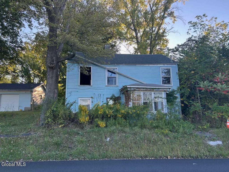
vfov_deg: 53.1
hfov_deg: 67.3
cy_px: 86
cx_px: 114
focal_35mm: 26
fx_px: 172
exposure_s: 1/388
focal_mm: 5.7
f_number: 1.5
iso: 50
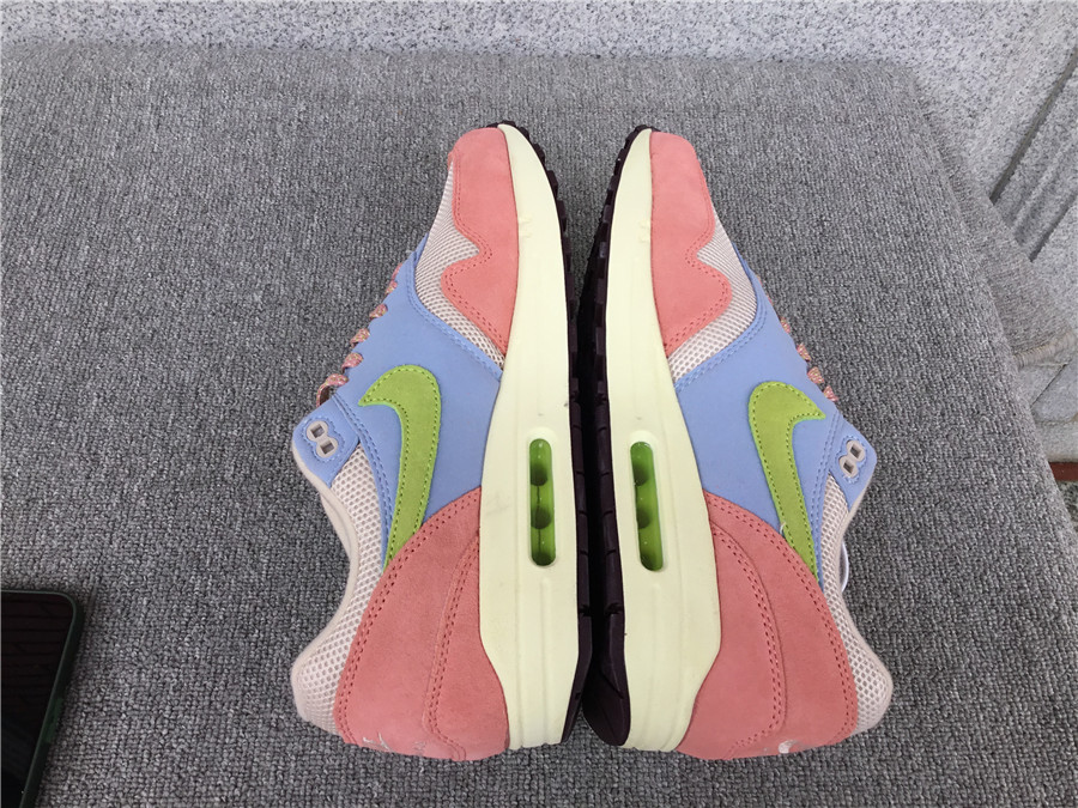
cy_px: 404
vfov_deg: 45.4
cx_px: 539
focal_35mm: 31
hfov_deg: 58.4
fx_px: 965
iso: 25
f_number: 2.4
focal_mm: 3.3
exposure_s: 1/332
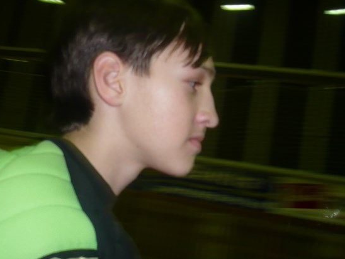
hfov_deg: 41.2
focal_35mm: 46
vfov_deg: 31.5
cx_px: 164
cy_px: 118
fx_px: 458
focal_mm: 5.8
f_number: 2.8
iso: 100
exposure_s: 1/30
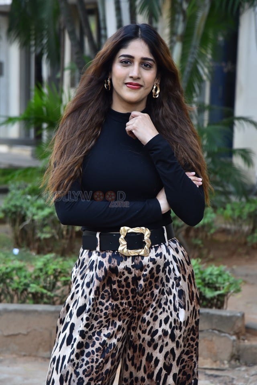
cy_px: 192
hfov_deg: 11.4
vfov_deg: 17.1
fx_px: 1285
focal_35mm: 120
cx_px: 128
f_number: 5.6
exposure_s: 1/125
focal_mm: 120
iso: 1000
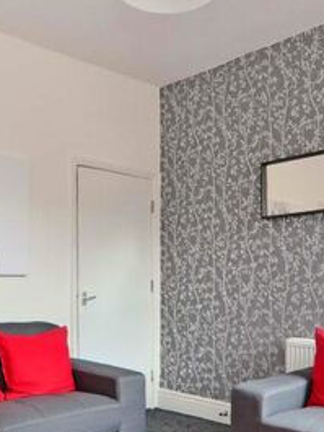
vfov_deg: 48.2
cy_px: 284
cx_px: 171
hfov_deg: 37.7
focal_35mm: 38
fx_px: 474
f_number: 9
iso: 320
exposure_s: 1/6
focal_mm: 10
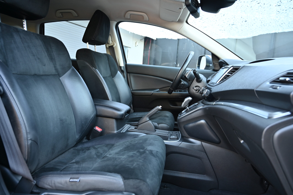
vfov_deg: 53.1
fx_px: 195
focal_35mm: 24
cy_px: 98
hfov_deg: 73.7
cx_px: 146
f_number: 4
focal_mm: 24
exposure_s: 1/25
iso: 200
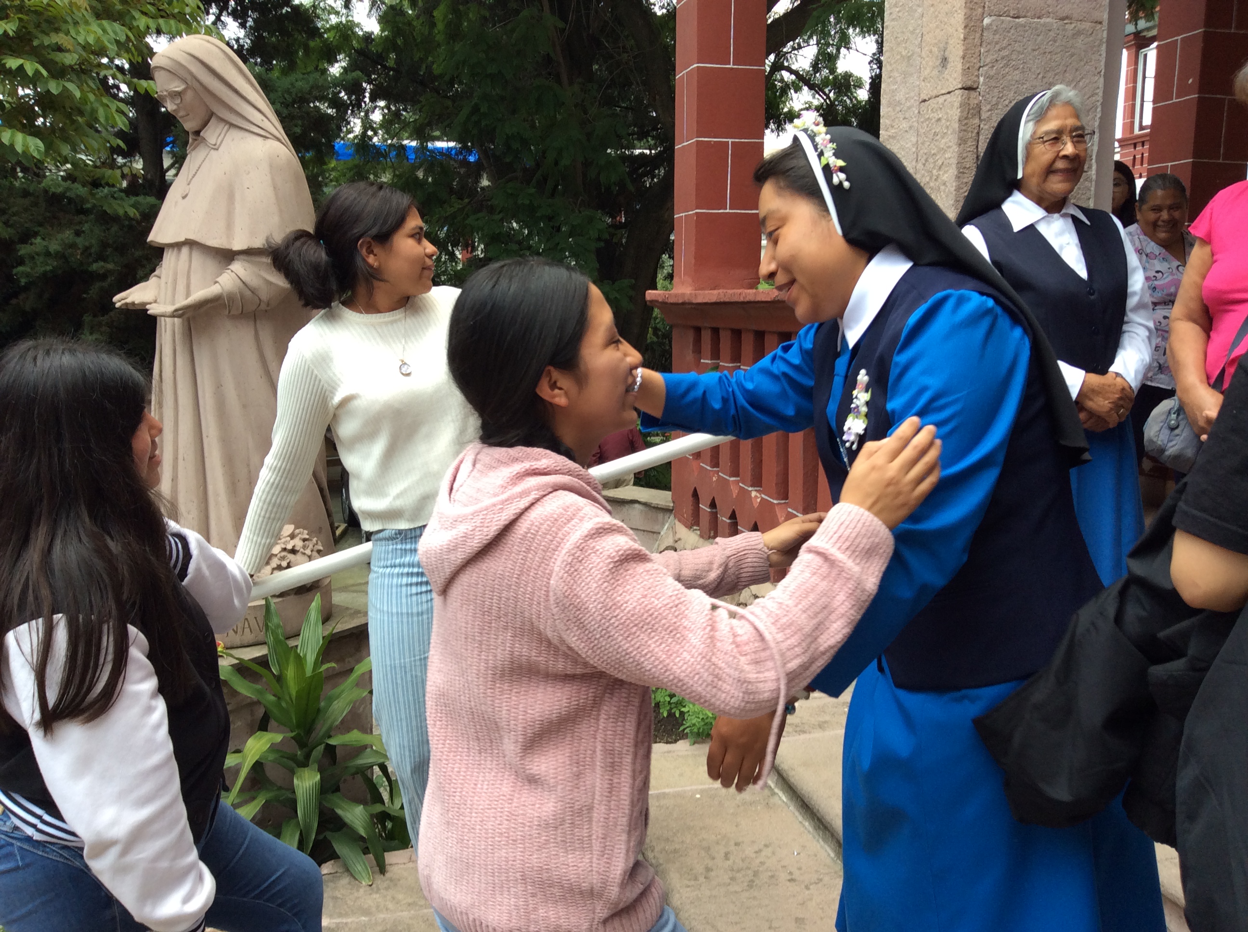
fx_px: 1152
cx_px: 624
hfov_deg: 56.9
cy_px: 466
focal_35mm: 32
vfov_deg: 44.1
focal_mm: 3.3
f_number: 2.4
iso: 32
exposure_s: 1/251
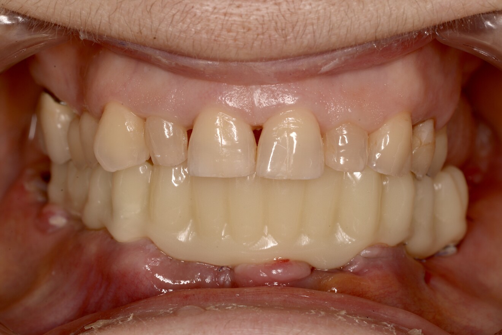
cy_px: 168
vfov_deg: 13.1
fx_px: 1465
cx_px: 251
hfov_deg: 19.4
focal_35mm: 105
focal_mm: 105
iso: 100
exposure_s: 1/200
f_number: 25
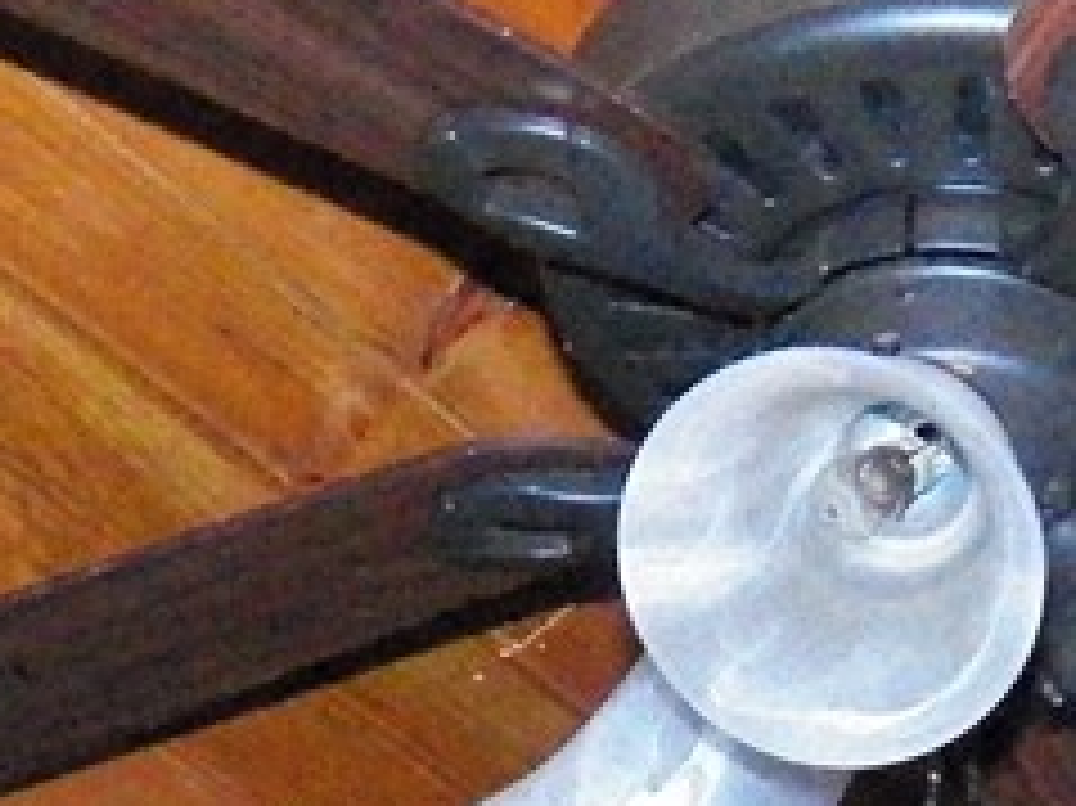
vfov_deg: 11.9
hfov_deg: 15.8
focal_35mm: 120
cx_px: 1297
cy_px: 1085
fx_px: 3728
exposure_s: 1/125
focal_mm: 4.9
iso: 3200
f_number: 2.8
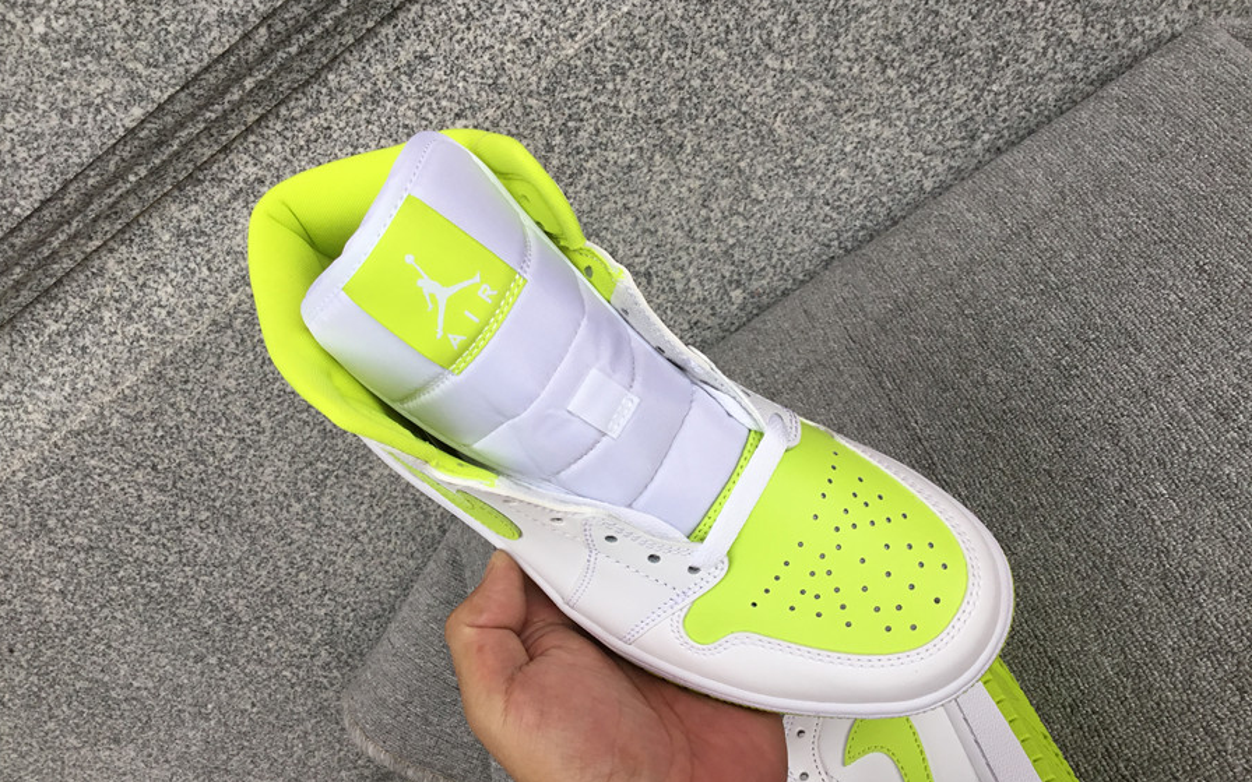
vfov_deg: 38.3
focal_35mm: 33
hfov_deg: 58.1
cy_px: 376
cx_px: 626
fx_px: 1126
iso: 25
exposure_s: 1/144
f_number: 2.4
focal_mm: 3.3
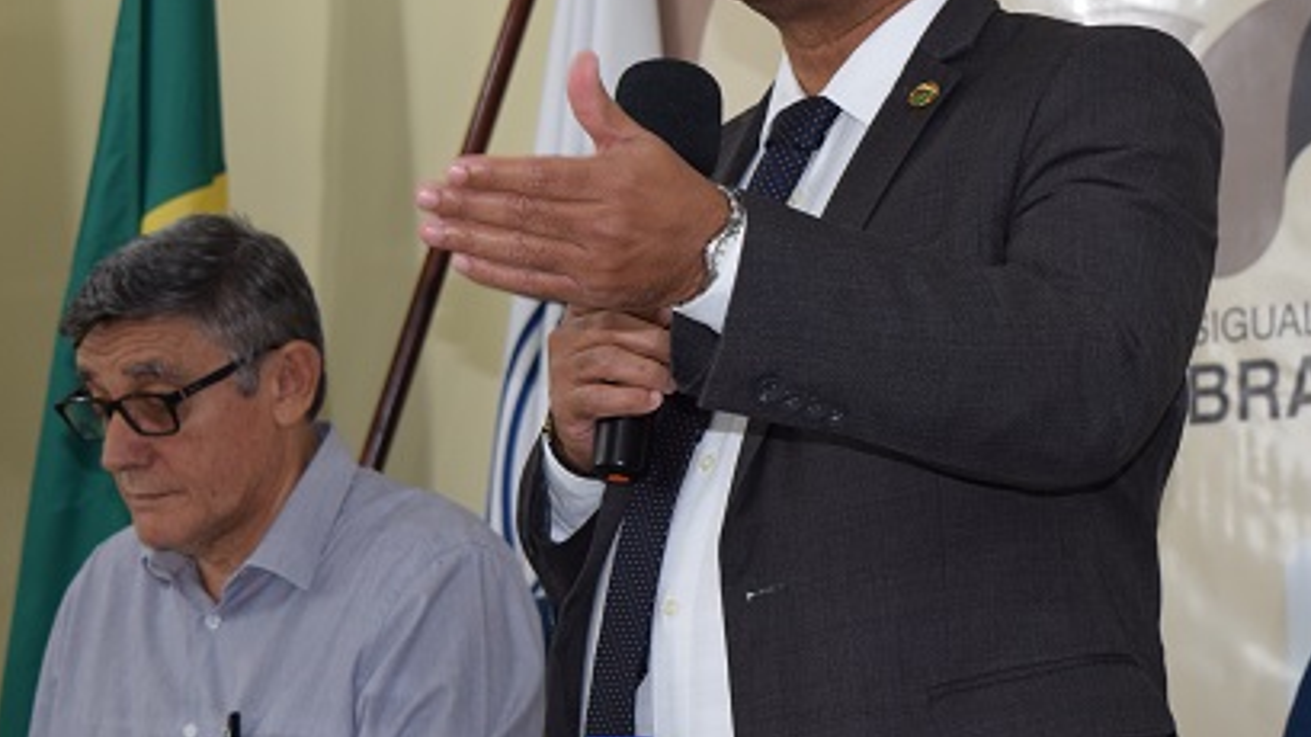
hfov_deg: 20.1
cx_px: 837
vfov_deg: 11.4
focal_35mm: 106
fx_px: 3685
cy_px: 128
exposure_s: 1/125
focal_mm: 46
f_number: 5.6
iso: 800
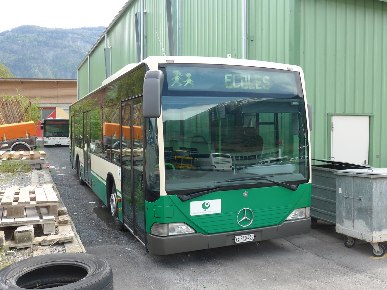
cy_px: 145
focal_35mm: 34
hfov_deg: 54.0
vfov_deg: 41.8
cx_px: 194
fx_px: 380
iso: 80
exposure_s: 1/400
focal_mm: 7
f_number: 2.8
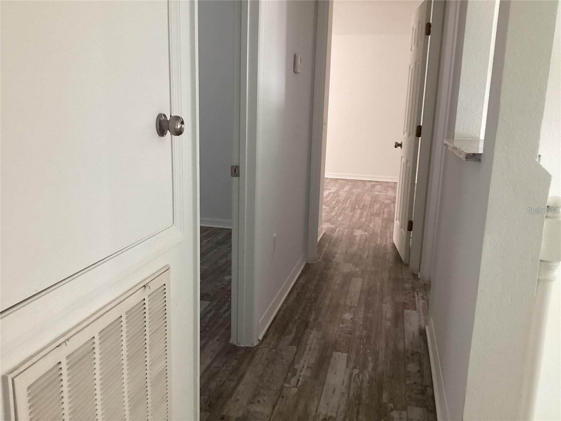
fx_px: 502
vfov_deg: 45.4
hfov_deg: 58.4
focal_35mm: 31
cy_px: 210
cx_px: 280
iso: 250
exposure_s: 1/60
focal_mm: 3.3
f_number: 2.4
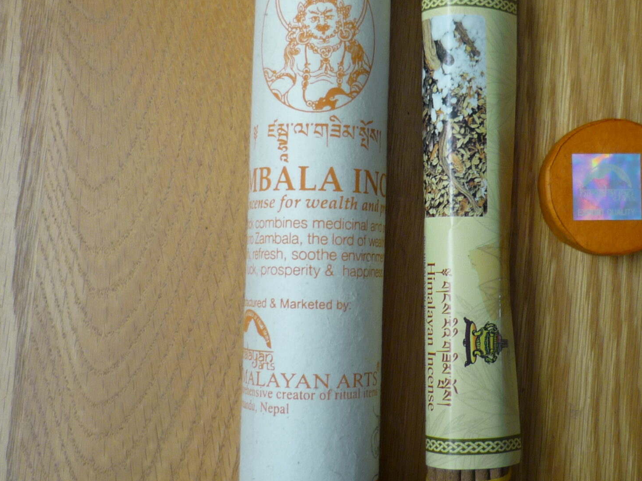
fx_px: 1075
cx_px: 428
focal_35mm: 58
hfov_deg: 33.0
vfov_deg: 25.1
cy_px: 180
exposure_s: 1/30
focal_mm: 5.5
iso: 125
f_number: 2.8
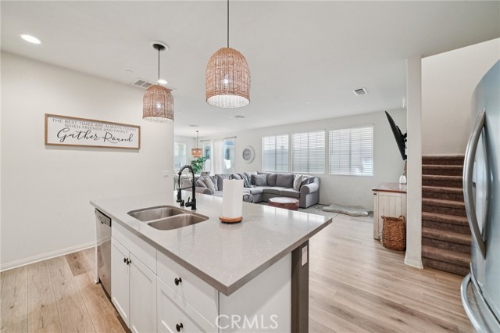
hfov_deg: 108.4
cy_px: 166
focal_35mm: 13
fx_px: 180
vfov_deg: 85.4
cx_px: 250
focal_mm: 13
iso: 400
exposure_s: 1/25
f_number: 8
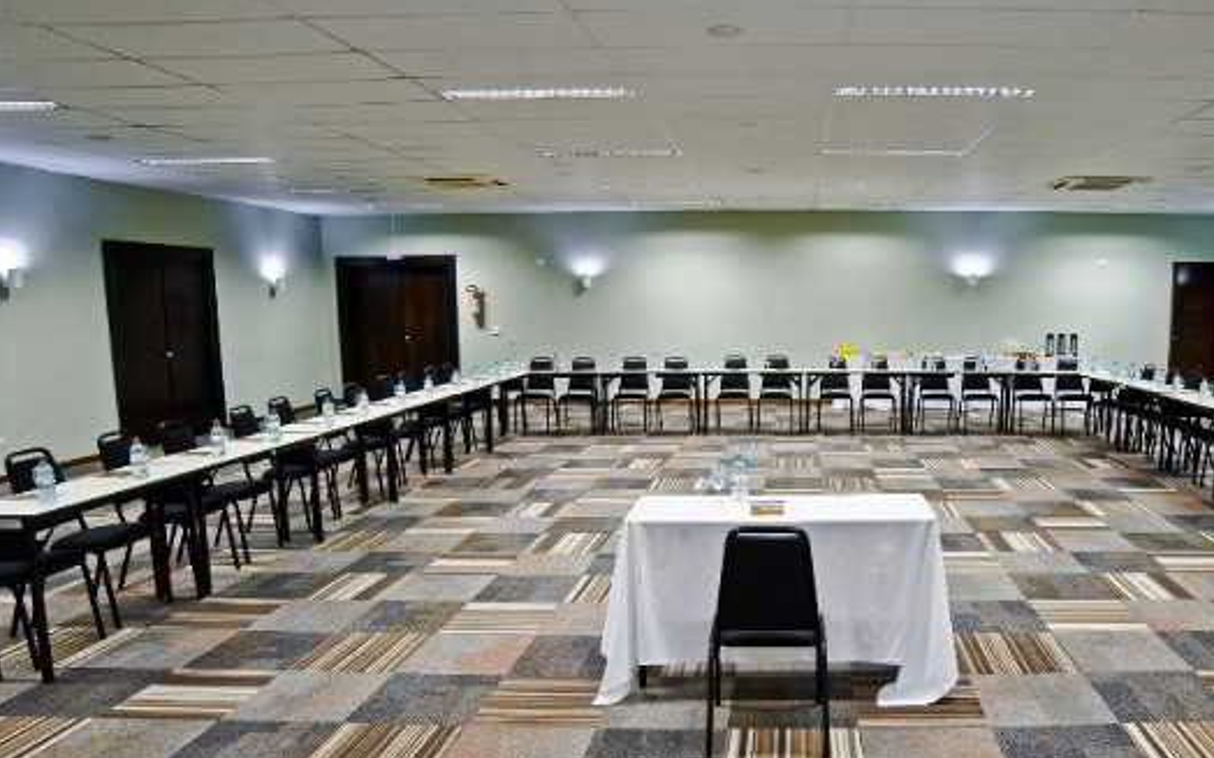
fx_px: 926
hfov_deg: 65.0
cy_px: 422
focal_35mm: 28
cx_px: 795
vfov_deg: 44.4
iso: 400
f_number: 11
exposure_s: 1/3
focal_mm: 18
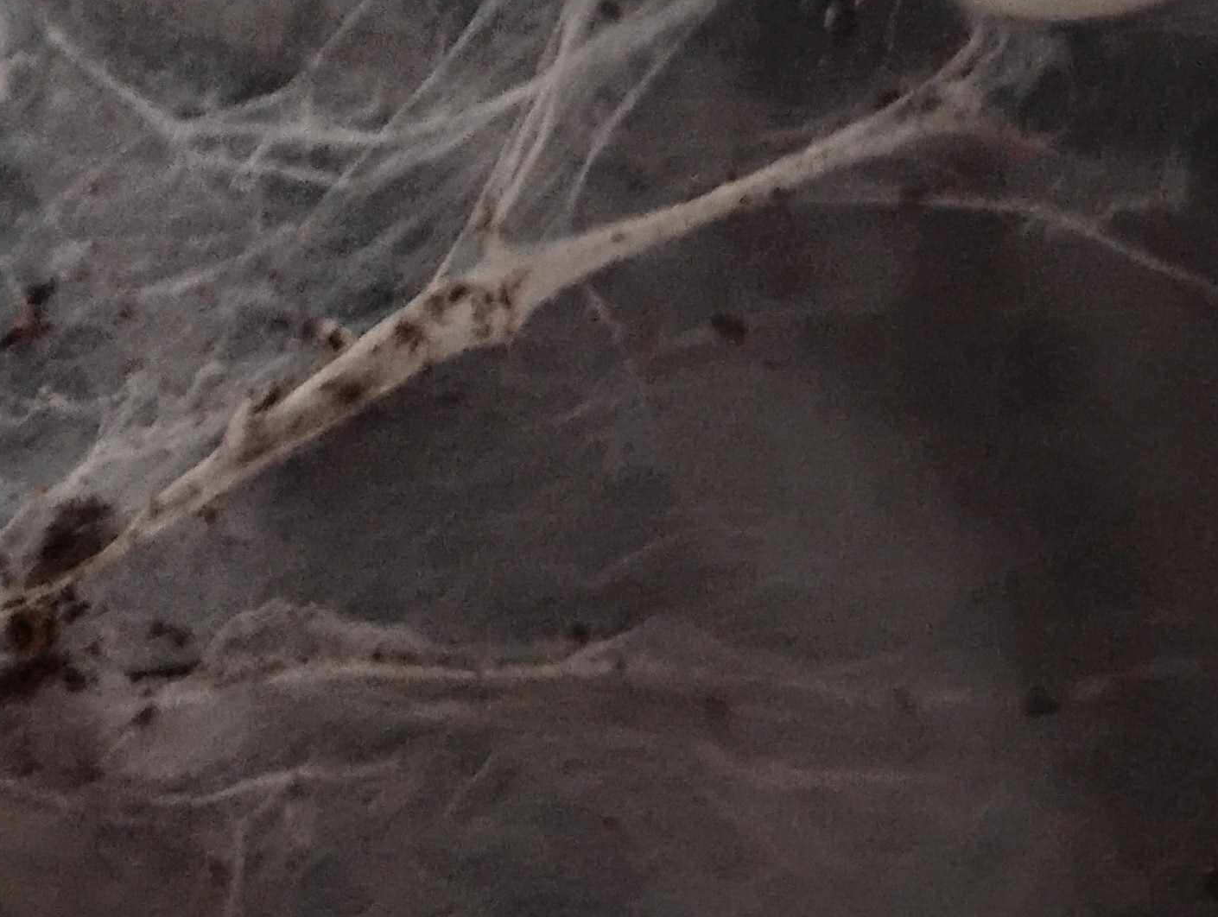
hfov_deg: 21.0
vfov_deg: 17.3
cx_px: -525
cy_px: -243
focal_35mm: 81
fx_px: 2854
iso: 644
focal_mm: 4.26
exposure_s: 1/60
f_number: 1.8
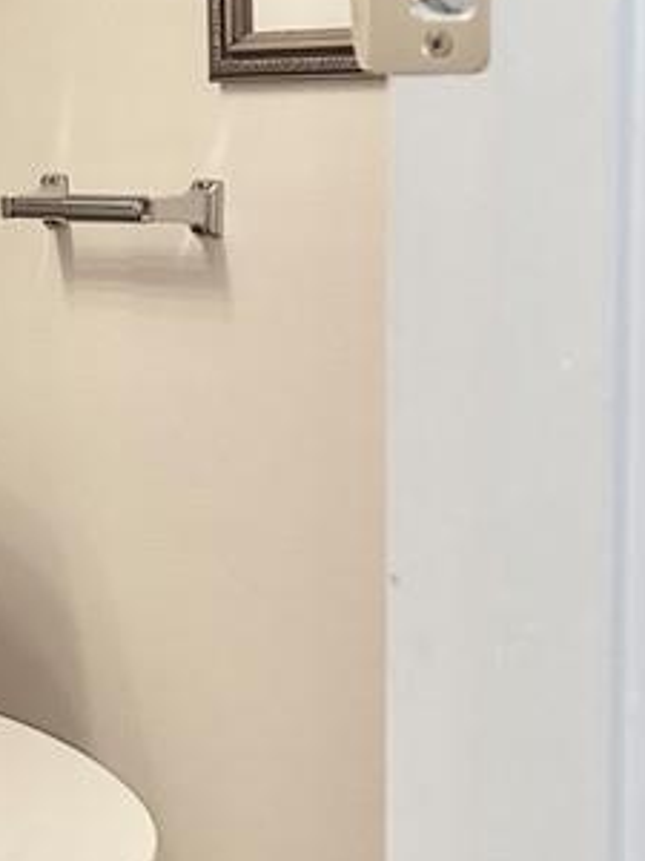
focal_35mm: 82
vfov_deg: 23.4
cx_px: -430
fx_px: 2037
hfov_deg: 15.9
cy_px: 141
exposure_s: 1/60
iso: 500
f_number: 1.78
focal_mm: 6.86
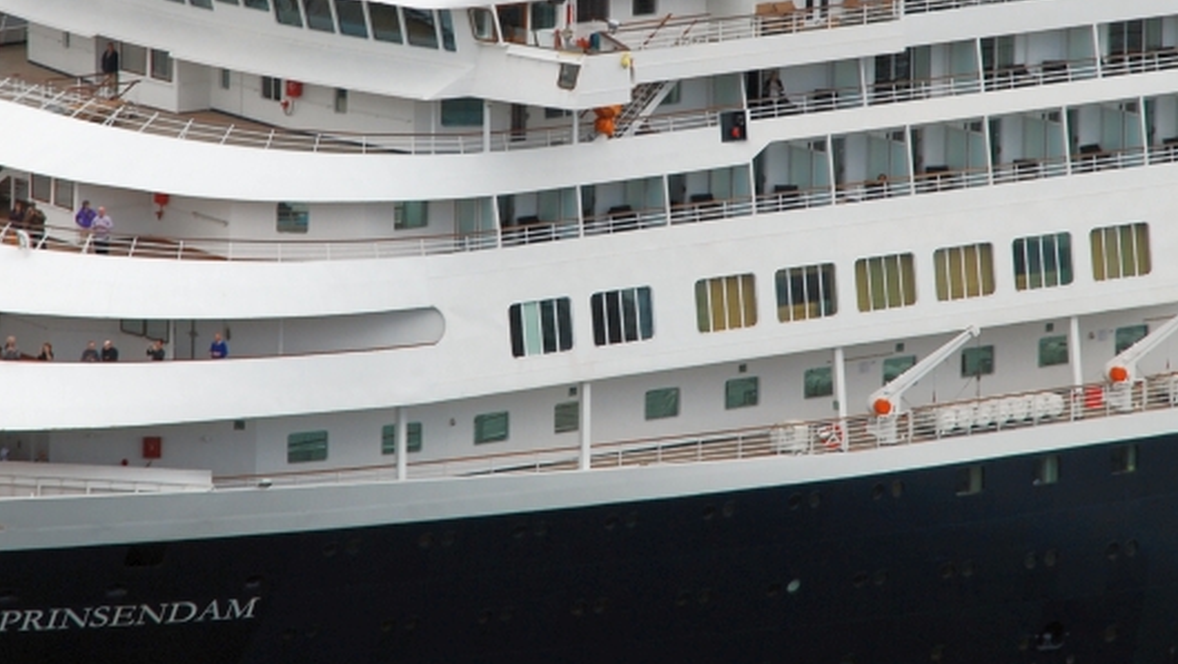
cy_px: 57
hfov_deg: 5.3
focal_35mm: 411
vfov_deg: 3.0
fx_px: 12843
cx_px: 586
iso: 200
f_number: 10
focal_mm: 135
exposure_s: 1/200
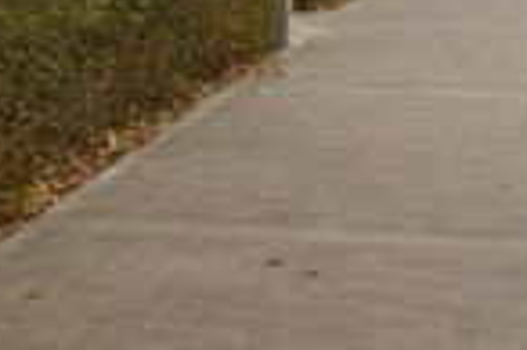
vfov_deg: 11.2
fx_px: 1623
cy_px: -332
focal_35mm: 111
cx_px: 137
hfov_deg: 18.3
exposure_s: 1/80
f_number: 9
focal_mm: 24
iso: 100
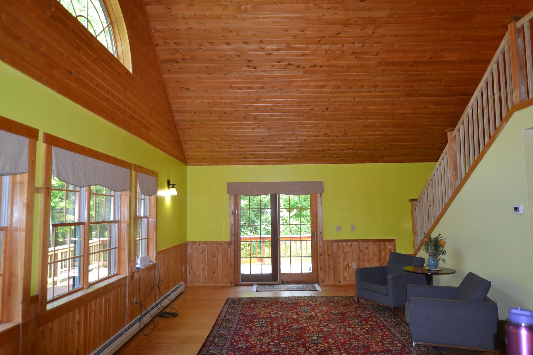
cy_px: 178
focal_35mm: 26
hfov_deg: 70.4
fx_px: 378
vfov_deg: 50.4
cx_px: 266
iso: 400
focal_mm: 17
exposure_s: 1/60
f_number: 3.5
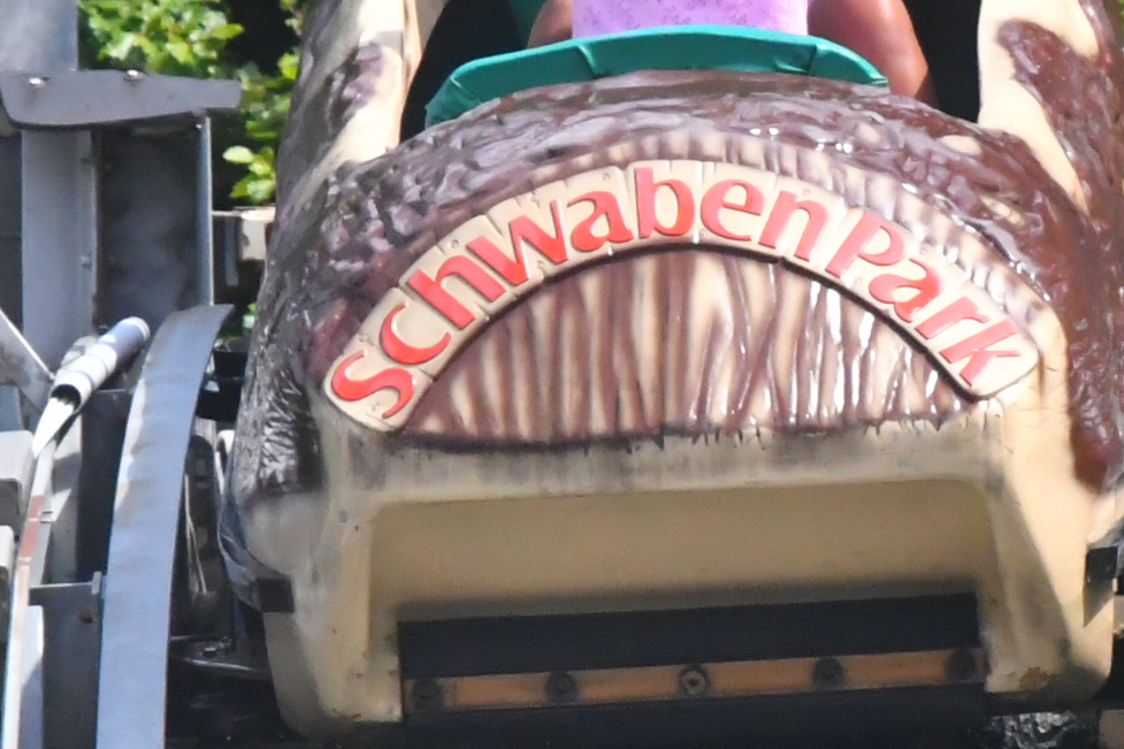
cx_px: 956
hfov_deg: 1.8
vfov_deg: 1.2
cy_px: 399
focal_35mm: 1122
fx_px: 35027
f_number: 16
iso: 2500
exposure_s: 1/1000
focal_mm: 175
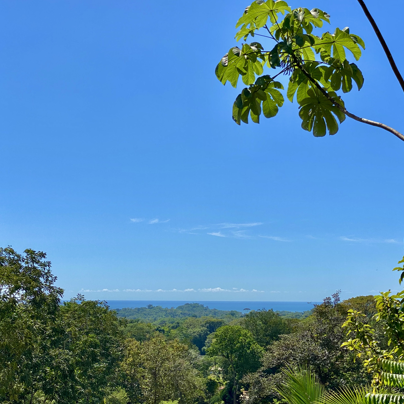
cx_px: 202
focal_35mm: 62
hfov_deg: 27.7
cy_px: 264
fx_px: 819
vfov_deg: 27.6
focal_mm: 6
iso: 20
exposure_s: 1/2083
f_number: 2
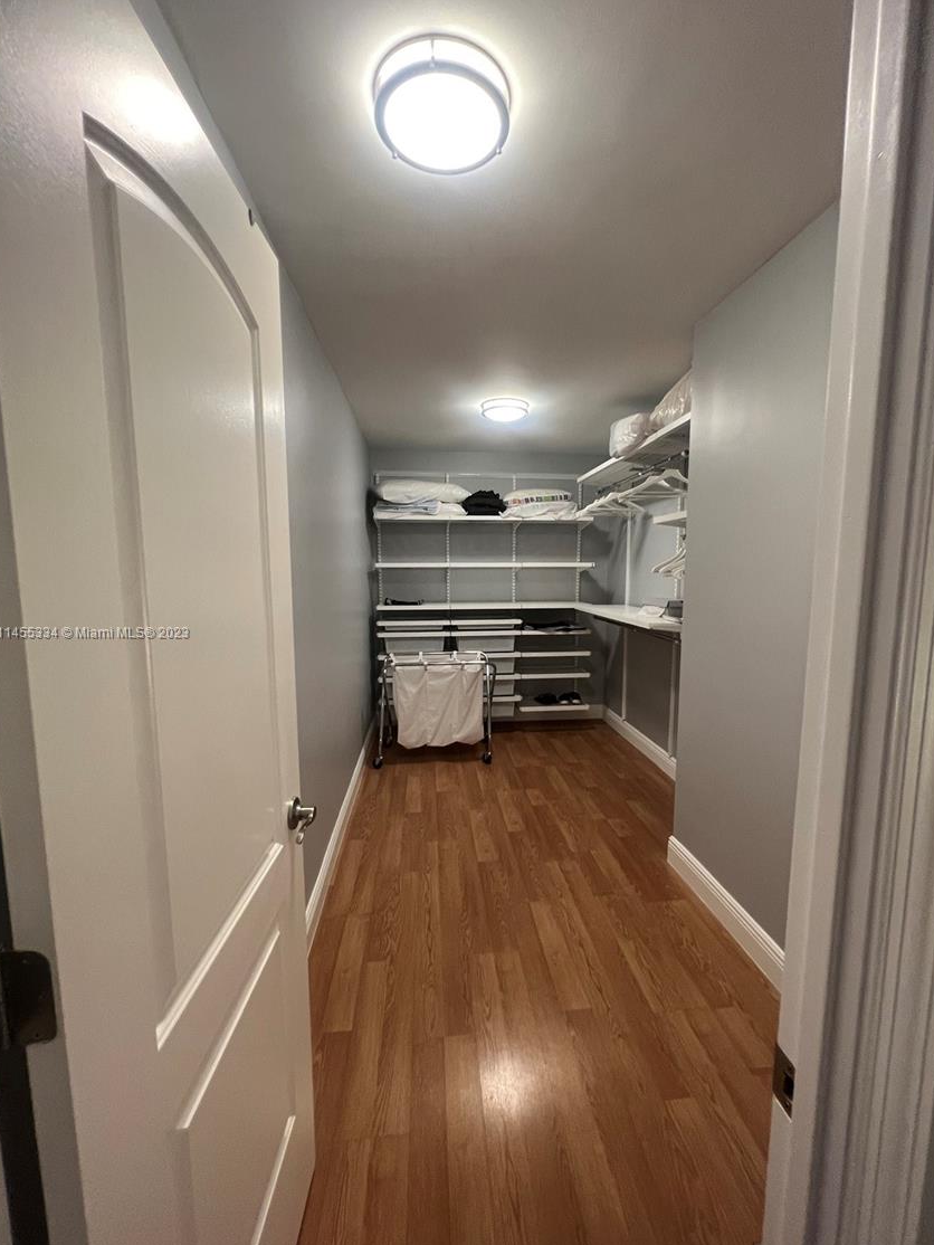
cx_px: 487
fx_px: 503
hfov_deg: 85.6
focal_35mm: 14
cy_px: 634
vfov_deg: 102.0
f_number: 1.8
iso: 250
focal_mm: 1.57
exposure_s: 1/60
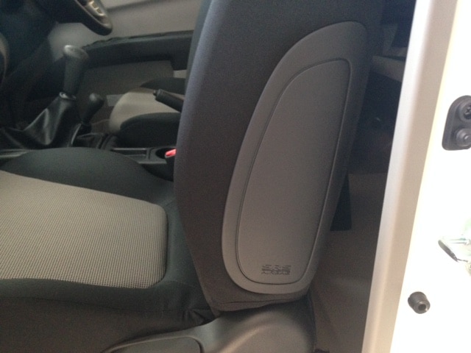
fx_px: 449
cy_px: 176
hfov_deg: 55.4
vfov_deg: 42.9
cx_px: 236
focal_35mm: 33
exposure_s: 1/20
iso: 320
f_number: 2.4
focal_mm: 4.12
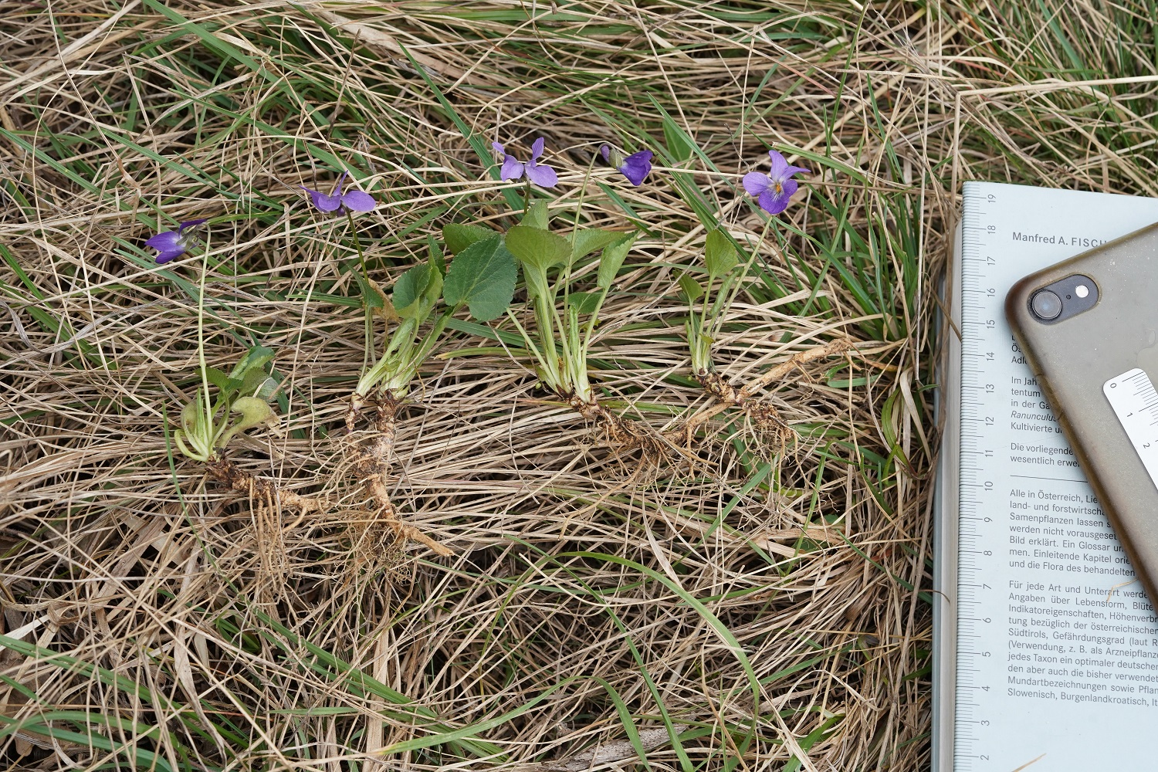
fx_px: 2895
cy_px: 386
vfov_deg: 15.2
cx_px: 579
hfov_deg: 22.6
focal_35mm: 90
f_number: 9
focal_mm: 90
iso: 1250
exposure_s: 1/250
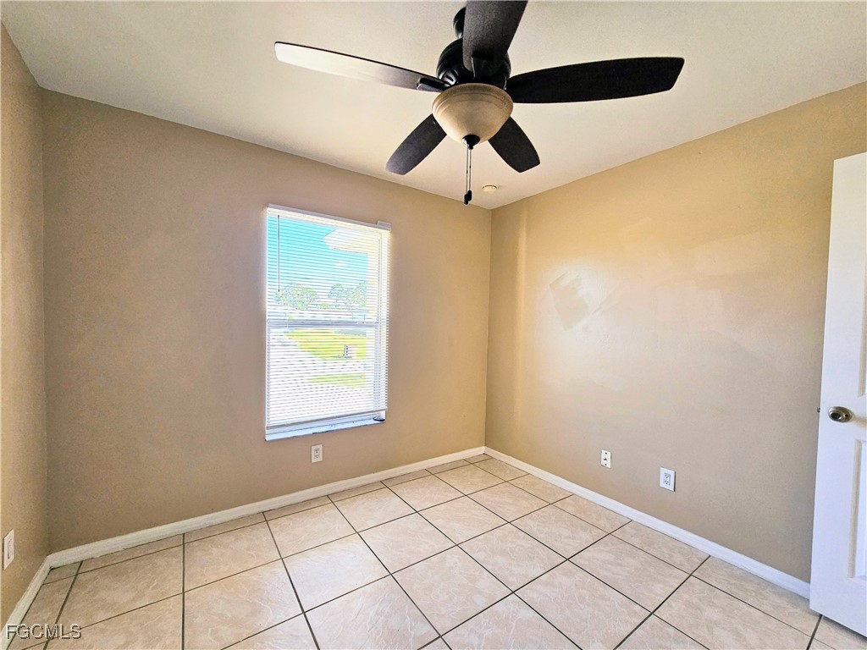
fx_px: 326
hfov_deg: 106.2
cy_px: 325
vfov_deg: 89.9
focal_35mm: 13
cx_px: 434
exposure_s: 1/359
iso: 250
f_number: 2.2
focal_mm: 2.2
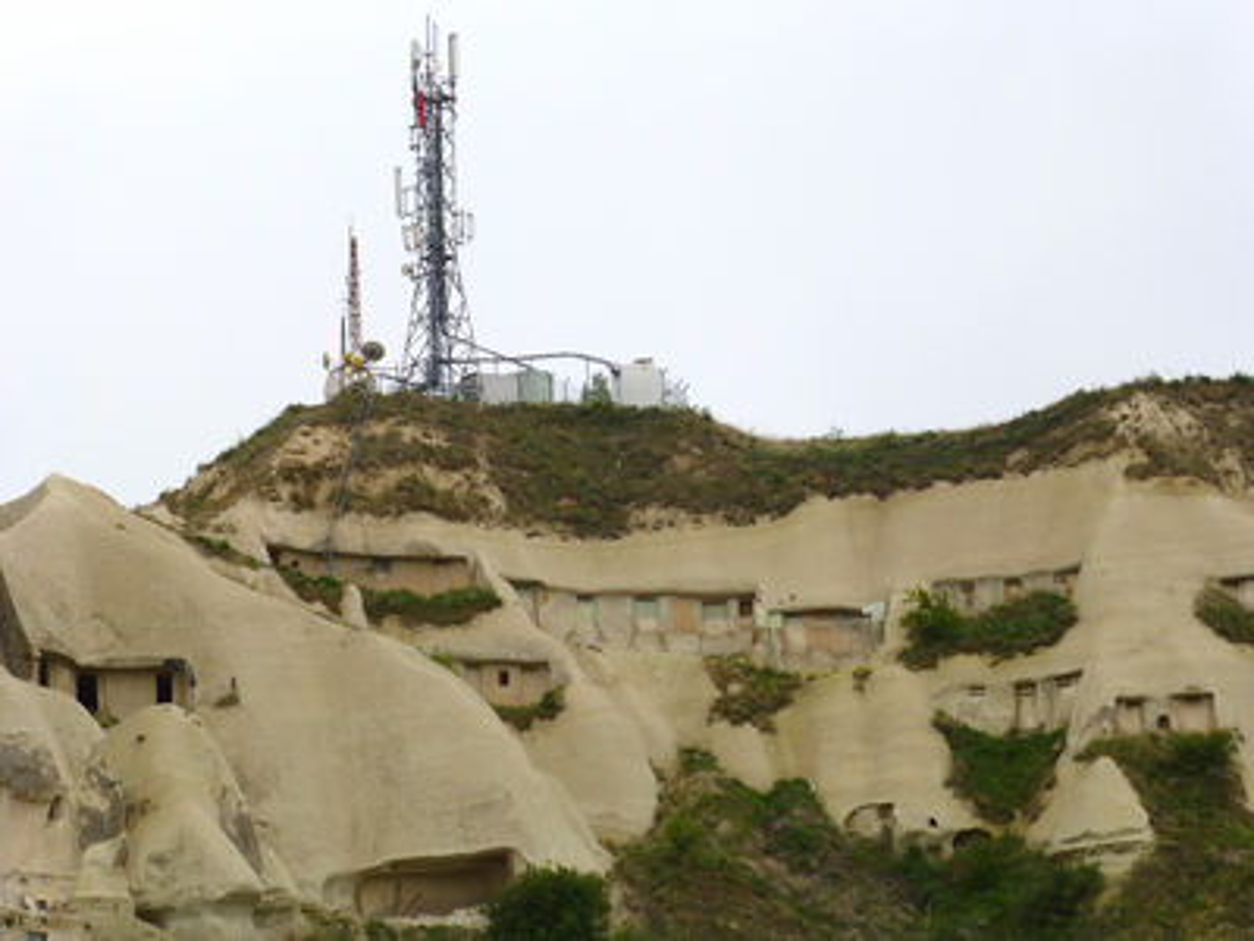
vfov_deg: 10.8
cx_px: 627
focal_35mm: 137
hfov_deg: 14.4
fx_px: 4963
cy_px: 470
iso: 100
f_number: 5.4
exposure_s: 1/200
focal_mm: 24.4
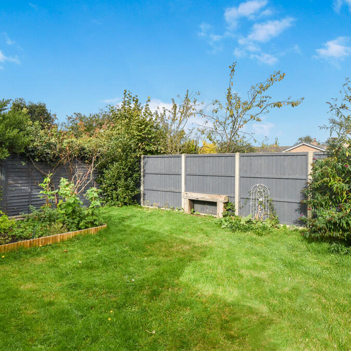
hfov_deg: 68.7
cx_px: 191
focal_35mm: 22
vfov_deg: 68.8
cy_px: 175
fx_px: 256
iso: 125
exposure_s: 1/250
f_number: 8
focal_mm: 11.5
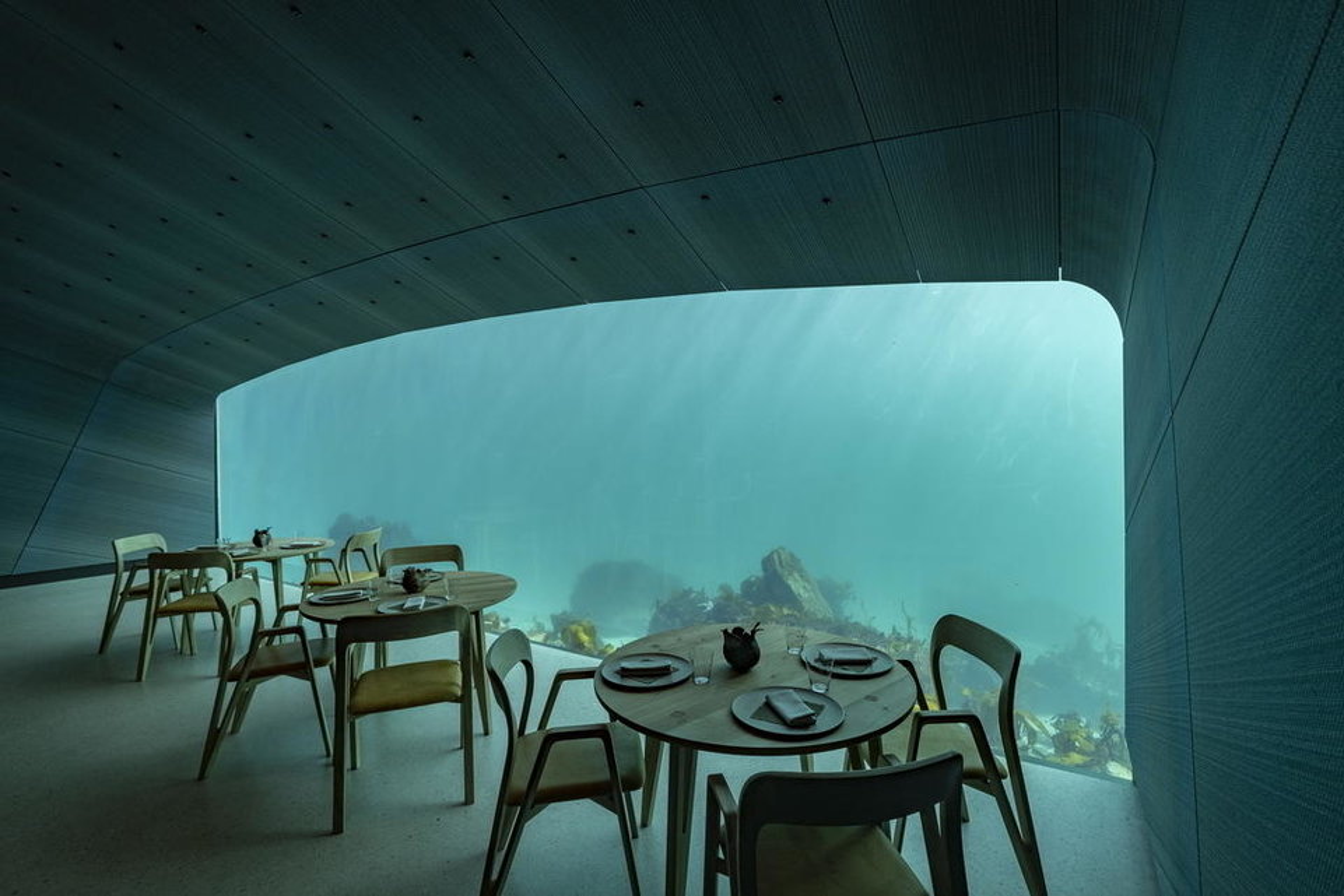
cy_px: 448
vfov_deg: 77.3
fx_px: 560
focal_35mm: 15
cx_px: 672
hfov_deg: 100.4
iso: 400
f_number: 4.5
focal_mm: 10
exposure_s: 1/125
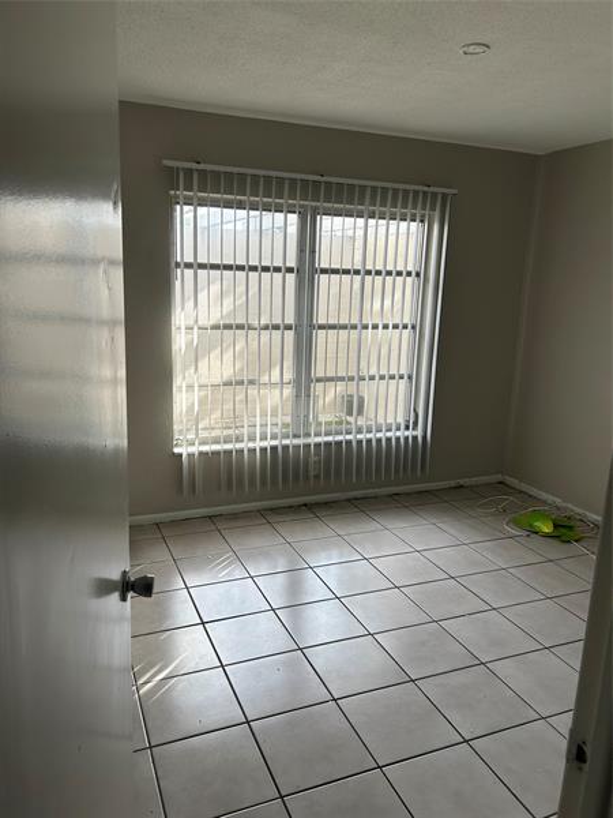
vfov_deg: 67.3
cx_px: 306
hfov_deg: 53.1
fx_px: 614
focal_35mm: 26
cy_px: 409
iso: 40
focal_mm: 5.7
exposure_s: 1/244
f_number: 1.5
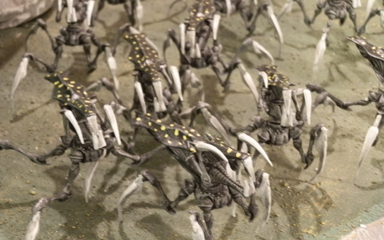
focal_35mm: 65
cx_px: 193
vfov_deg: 20.0
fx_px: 680
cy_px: 114
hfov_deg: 31.5
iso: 400
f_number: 3.7
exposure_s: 1/5
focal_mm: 10.99
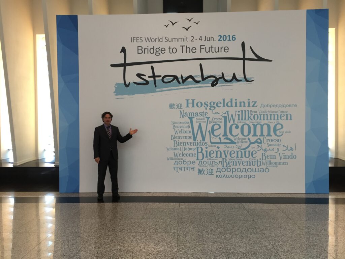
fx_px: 289
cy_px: 130
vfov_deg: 48.2
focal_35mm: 29
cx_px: 172
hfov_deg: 61.7
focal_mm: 4.15
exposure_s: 1/33
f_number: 2.2
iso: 50
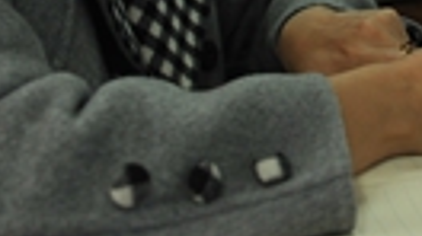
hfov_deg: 15.1
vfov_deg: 8.3
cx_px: 518
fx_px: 1532
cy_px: -260
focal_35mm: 137
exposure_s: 1/125
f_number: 3.2
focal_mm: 32
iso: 800
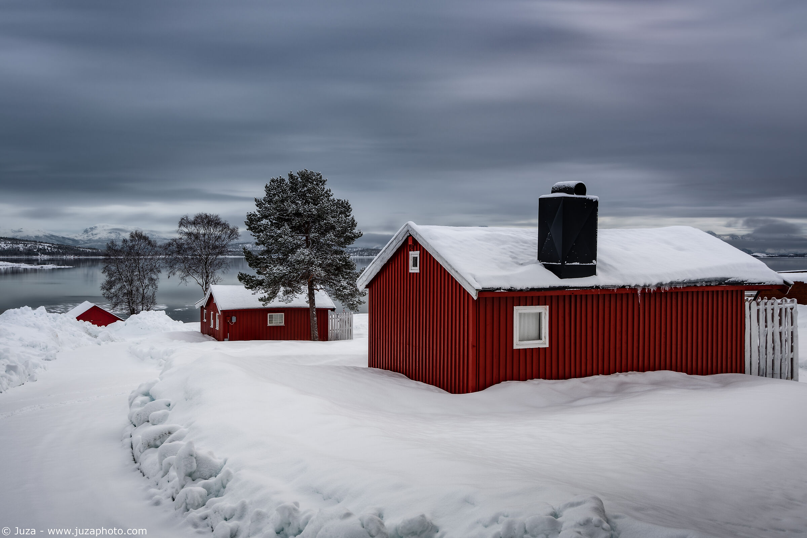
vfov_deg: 35.9
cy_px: 269
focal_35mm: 37
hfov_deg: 51.9
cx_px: 404
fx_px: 829
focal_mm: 24
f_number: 9
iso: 100
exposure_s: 1/2
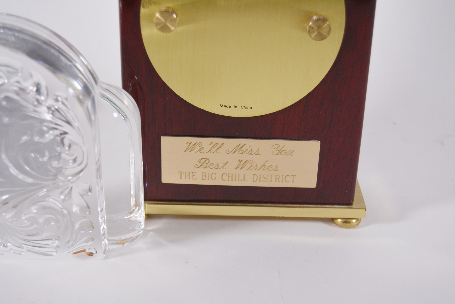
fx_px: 720
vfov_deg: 23.8
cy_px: 152
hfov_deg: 35.1
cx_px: 228
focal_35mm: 57
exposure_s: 1/125
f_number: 5.6
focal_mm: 38
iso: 250
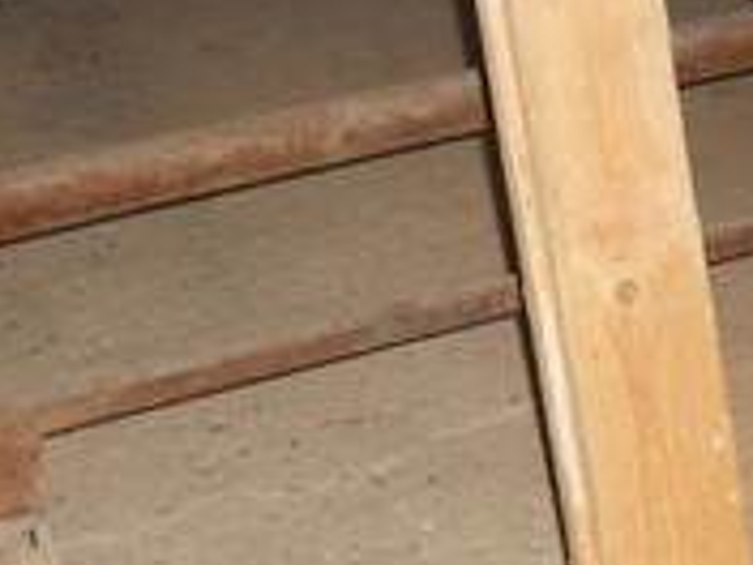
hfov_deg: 20.7
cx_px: 719
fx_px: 2001
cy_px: -47
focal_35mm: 92
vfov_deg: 15.7
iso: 200
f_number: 3.2
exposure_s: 1/25
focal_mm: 4.9
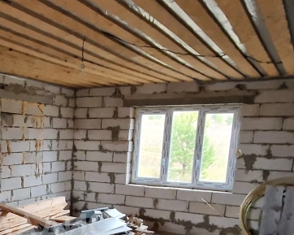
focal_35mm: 44
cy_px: 225
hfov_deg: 38.4
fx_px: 383
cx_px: 16
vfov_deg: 31.9
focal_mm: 2.2
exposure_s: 1/33
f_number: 2.2
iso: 500
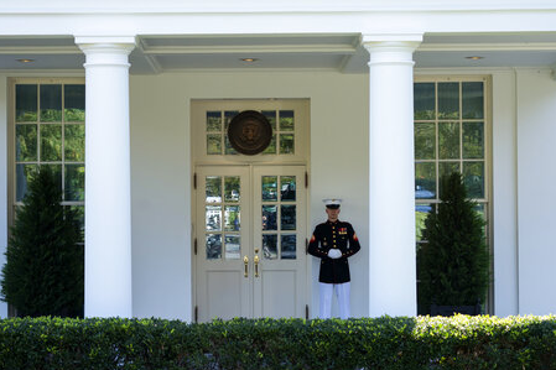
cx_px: 253
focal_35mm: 114
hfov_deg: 17.9
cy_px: 209
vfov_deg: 12.0
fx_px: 1760
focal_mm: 100
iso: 800
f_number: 5
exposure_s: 1/640
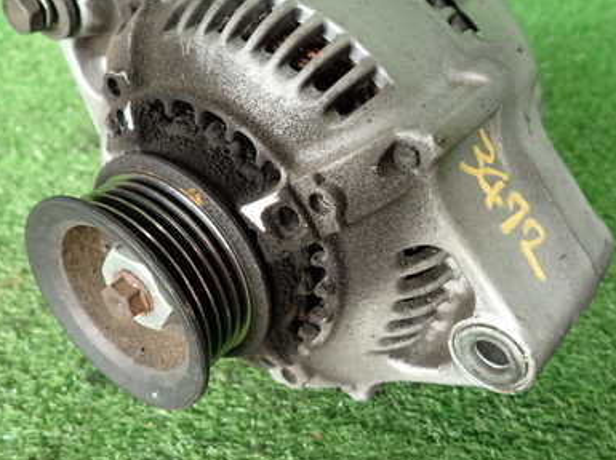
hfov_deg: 47.8
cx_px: 342
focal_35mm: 39
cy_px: 203
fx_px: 693
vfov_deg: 36.7
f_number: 2
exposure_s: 1/50
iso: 200
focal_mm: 4.5
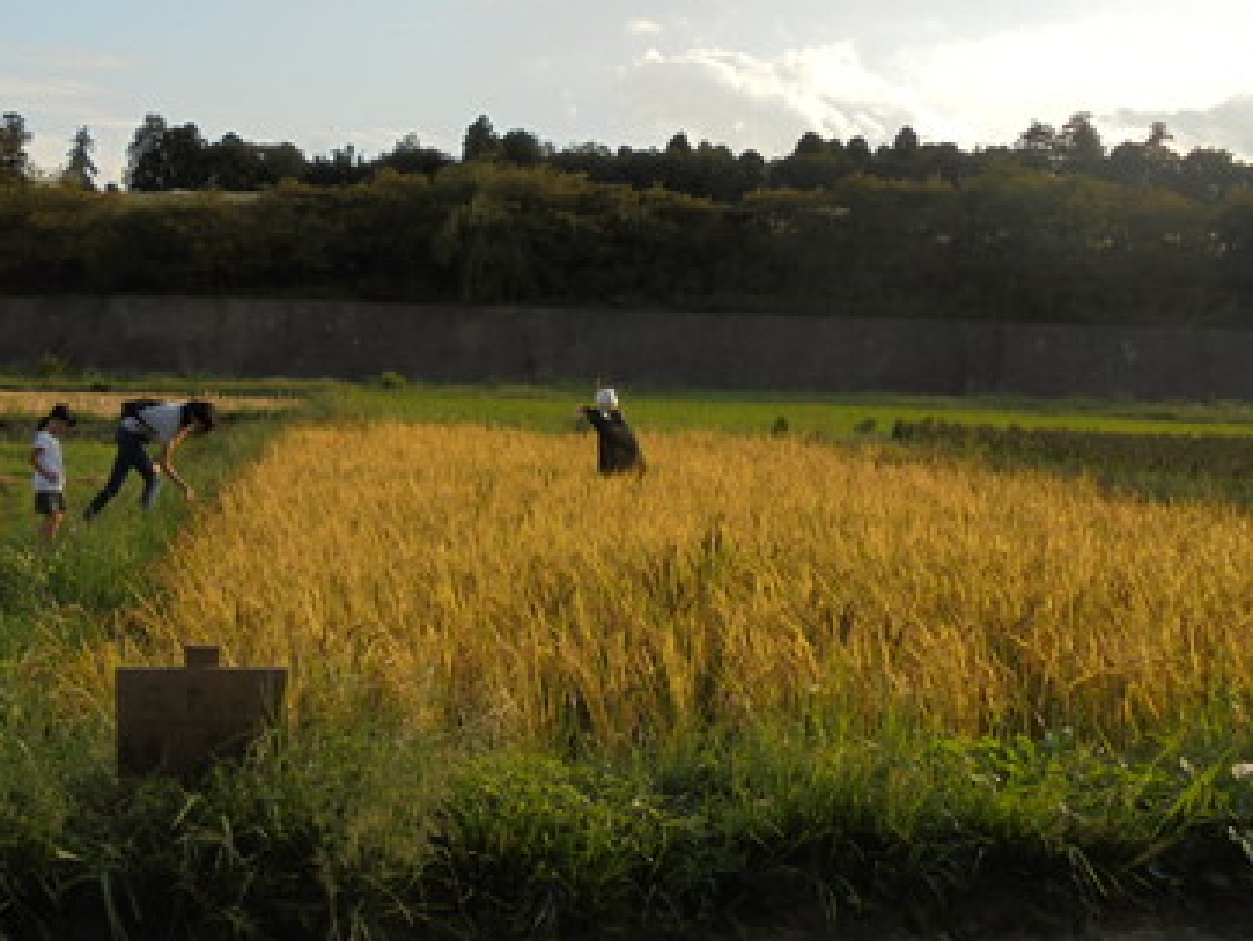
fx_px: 1304
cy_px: 467
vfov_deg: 39.7
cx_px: 500
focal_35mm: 36
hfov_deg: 51.0
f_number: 3.5
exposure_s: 1/500
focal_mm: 4.6
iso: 100
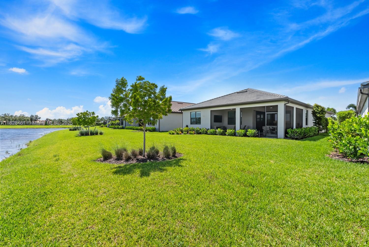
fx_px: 169
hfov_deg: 94.9
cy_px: 124
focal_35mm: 16
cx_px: 184
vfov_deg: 72.1
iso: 100
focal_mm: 16.5
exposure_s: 1/50
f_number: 9
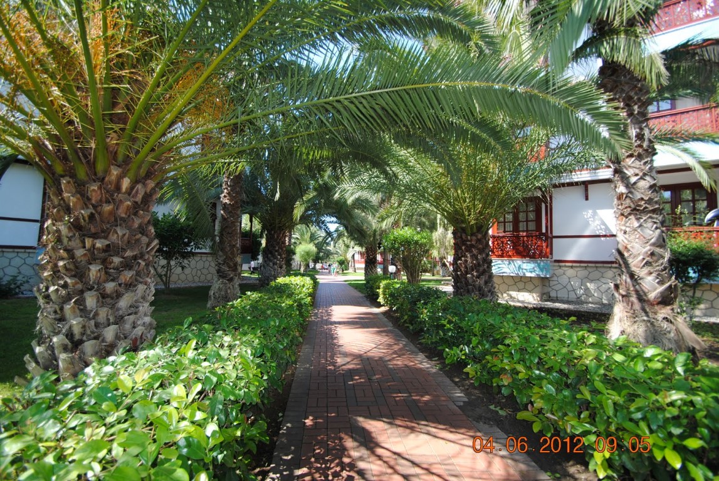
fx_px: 300
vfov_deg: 77.5
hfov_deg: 100.3
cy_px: 240
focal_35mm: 15
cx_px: 360
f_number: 4
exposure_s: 1/200
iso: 100
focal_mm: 10
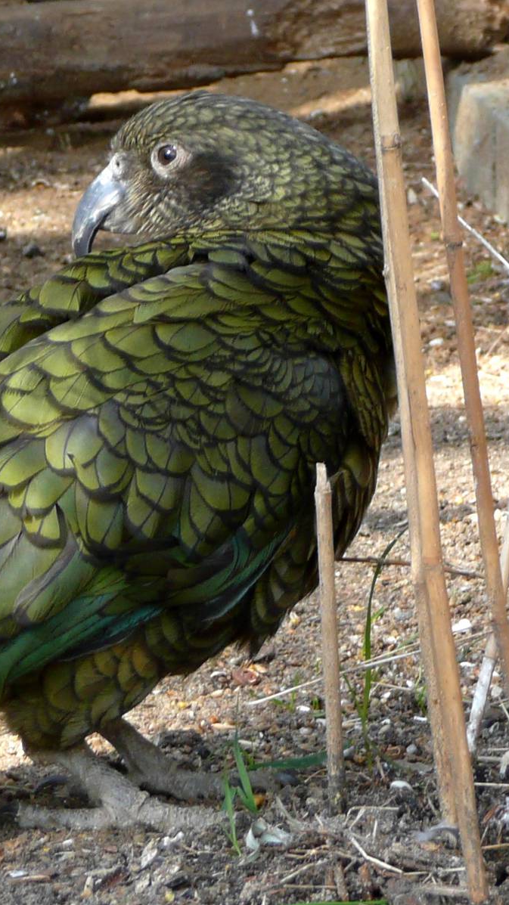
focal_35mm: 150
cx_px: 129
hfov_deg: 8.1
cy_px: 453
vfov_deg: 14.3
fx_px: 3600
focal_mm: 16.9
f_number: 4.7
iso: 100
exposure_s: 1/30
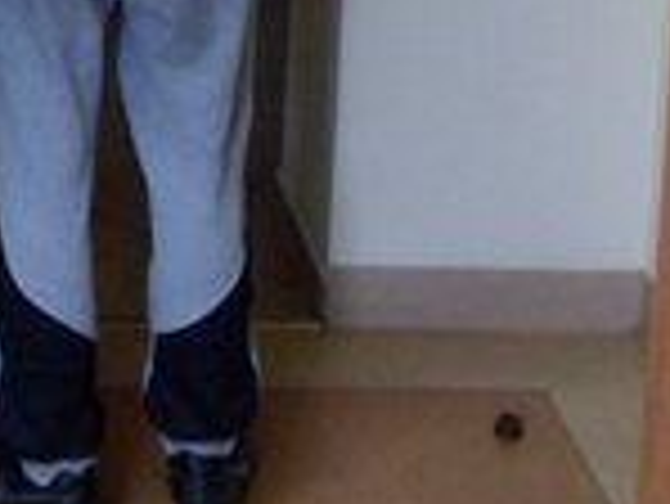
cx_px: -58
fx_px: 2286
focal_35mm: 118
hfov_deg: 16.2
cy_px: -356
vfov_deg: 11.8
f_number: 3.3
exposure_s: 1/45
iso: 320
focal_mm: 4.9
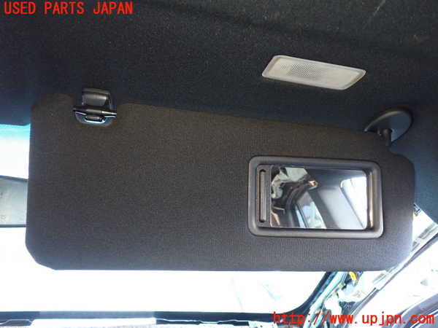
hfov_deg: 60.0
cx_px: 219
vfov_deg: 46.8
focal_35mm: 30
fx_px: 380
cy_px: 164
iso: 800
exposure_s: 1/15
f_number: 2.3
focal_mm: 5.4
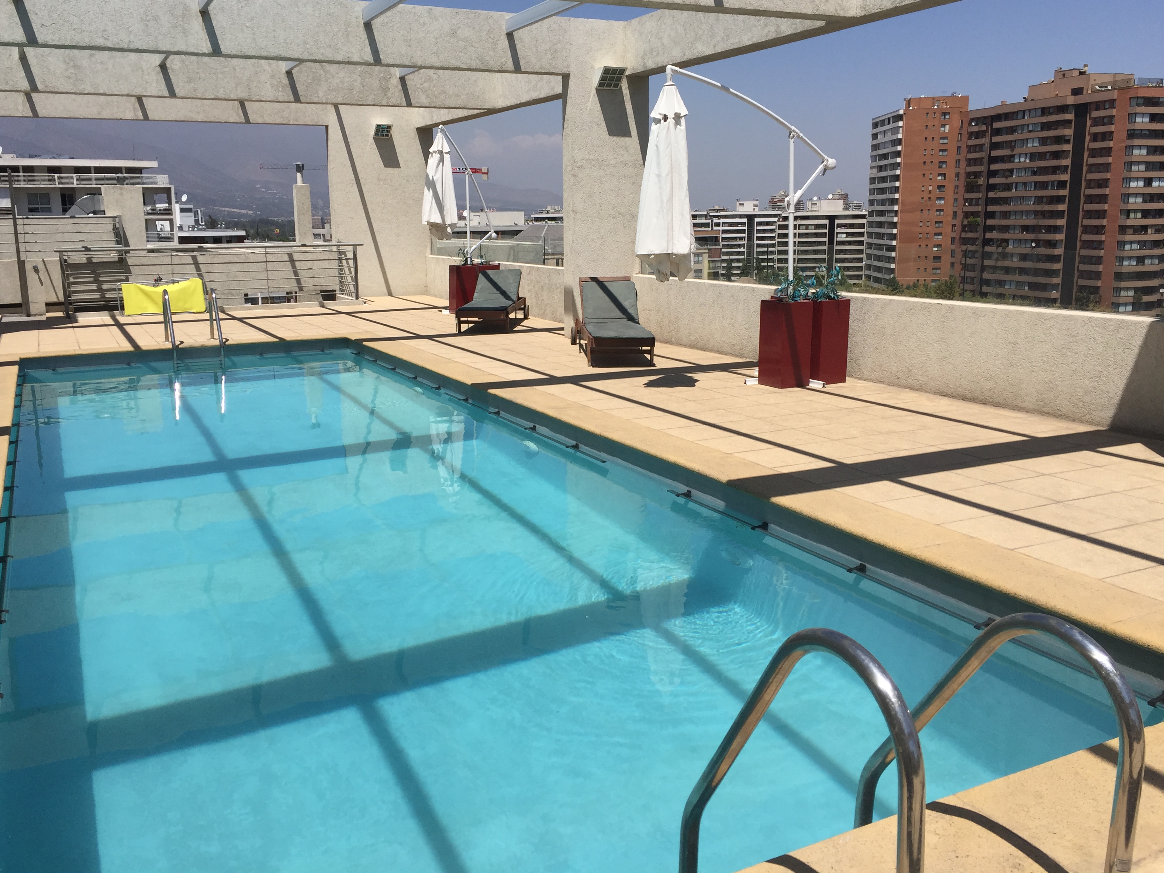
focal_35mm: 30
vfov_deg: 46.8
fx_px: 1009
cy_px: 423
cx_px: 571
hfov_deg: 60.0
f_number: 2.2
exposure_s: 1/3597
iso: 32
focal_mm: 4.15
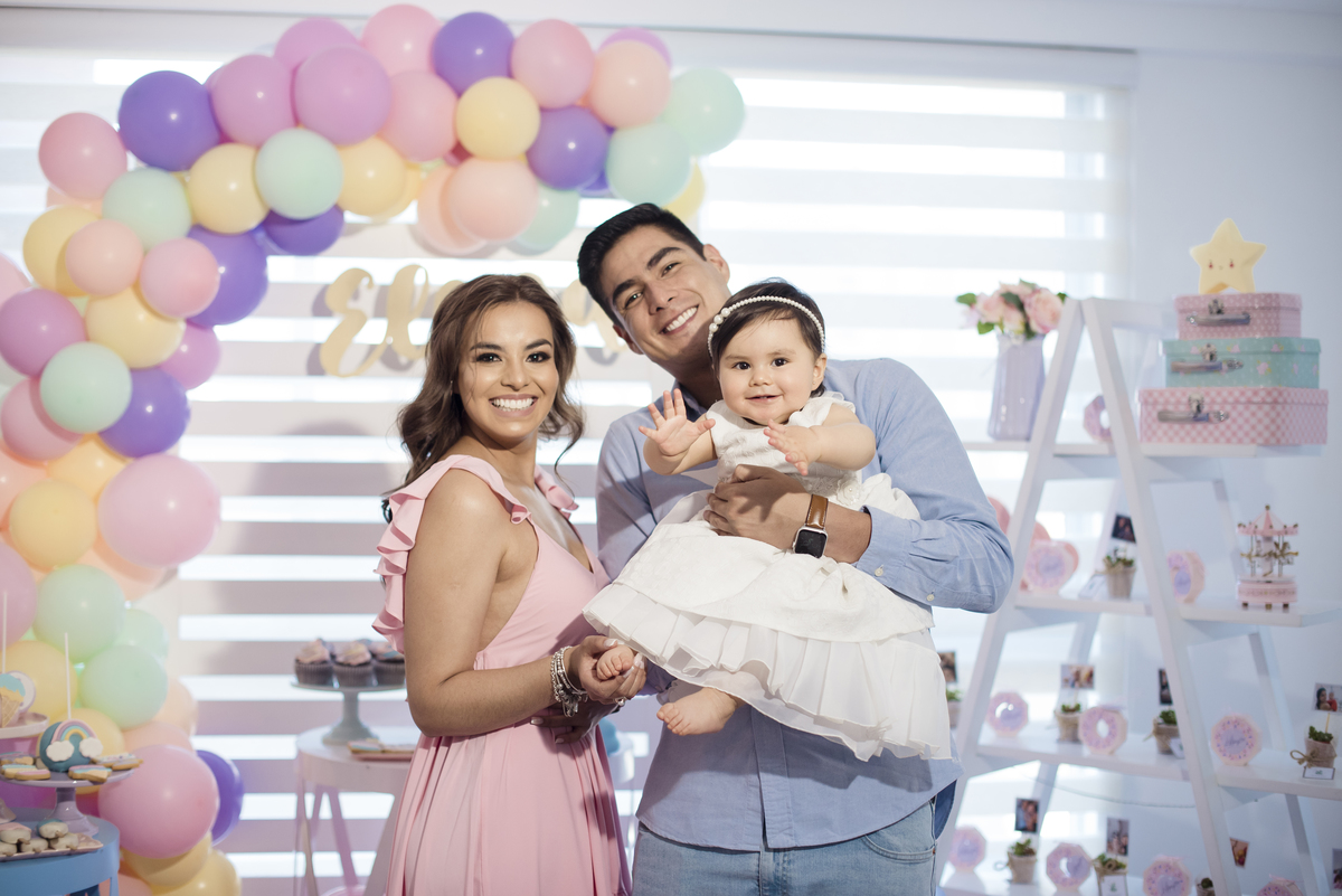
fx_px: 1864
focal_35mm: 50
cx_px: 671
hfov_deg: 39.6
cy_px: 448
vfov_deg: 27.0
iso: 800
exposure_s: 1/200
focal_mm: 50
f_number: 2.2
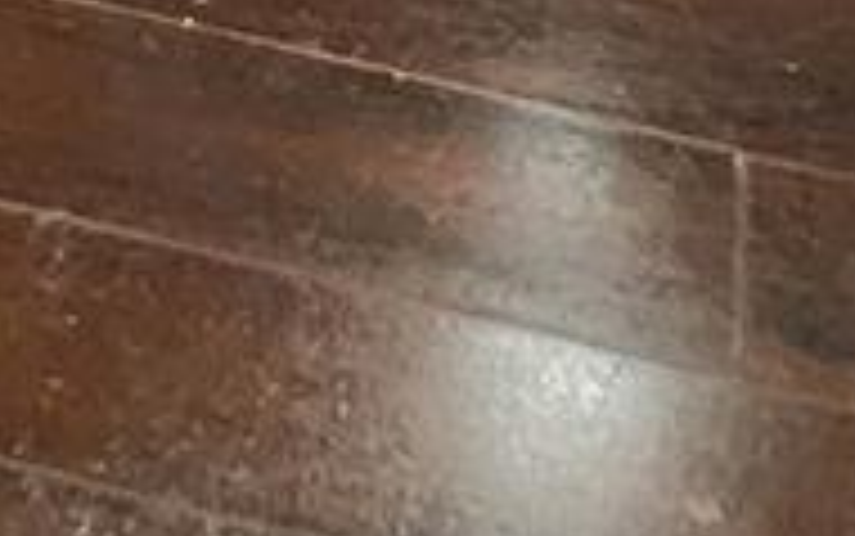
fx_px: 3591
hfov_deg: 13.1
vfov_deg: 6.0
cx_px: -288
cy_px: -2067
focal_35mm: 154
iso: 1000
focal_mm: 6.4
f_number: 1.8
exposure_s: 1/120
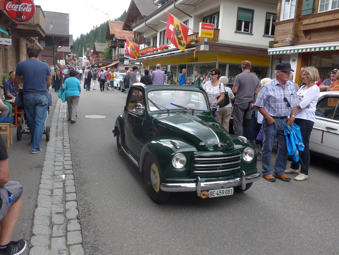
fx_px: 284
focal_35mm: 29
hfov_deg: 61.7
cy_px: 128
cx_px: 170
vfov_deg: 48.2
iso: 80
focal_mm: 6
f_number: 2.8
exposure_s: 1/250
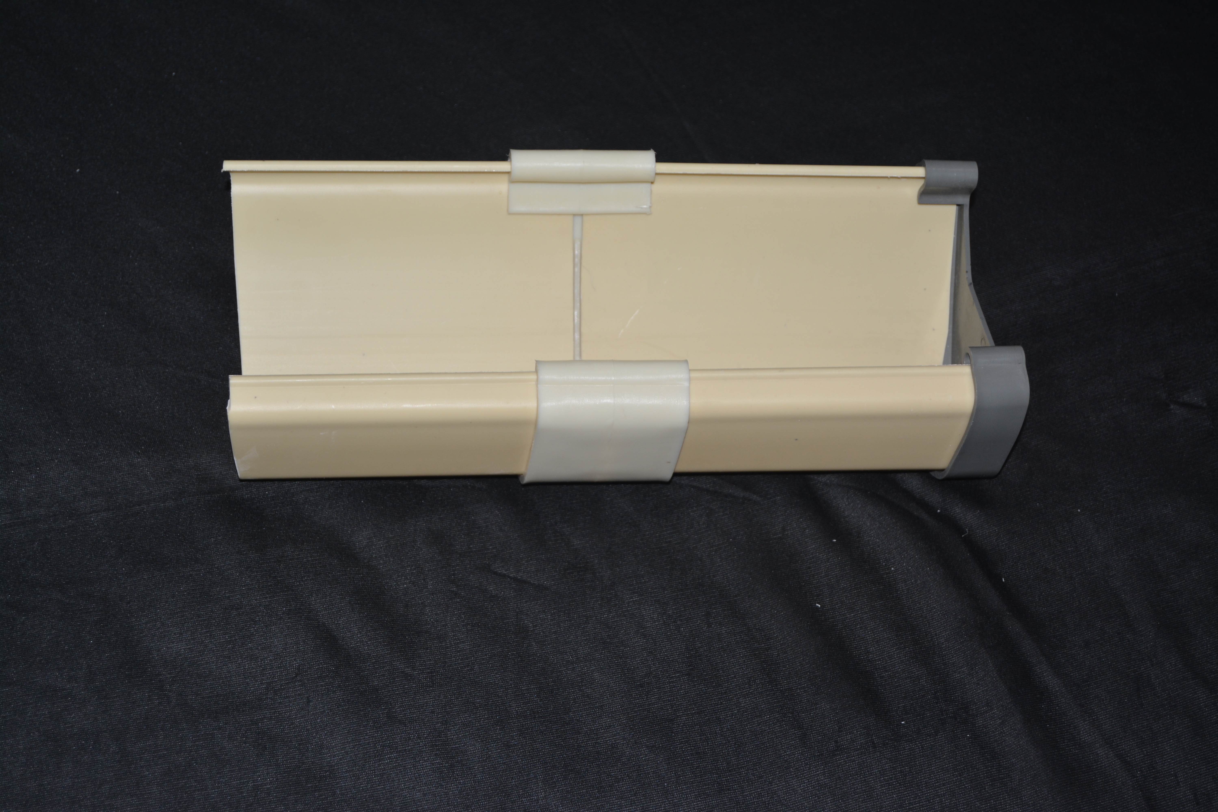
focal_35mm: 82
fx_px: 2791
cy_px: 406
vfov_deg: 16.6
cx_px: 609
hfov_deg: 24.6
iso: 200
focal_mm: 55
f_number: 5.6
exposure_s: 1/125
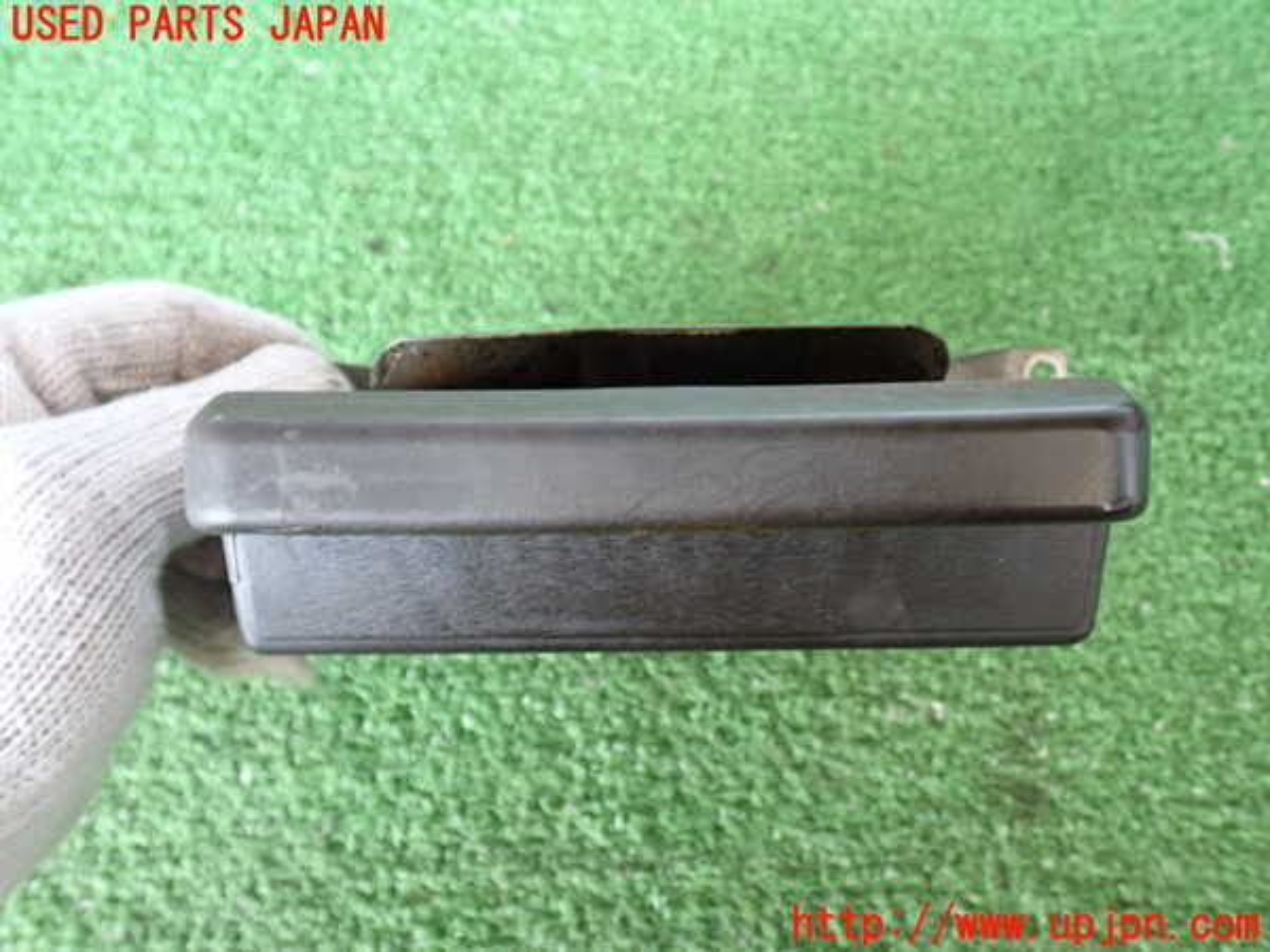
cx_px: 635
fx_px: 1174
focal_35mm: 32
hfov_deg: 56.8
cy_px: 476
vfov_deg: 44.2
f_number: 2.4
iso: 200
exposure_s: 1/30
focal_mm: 5.79
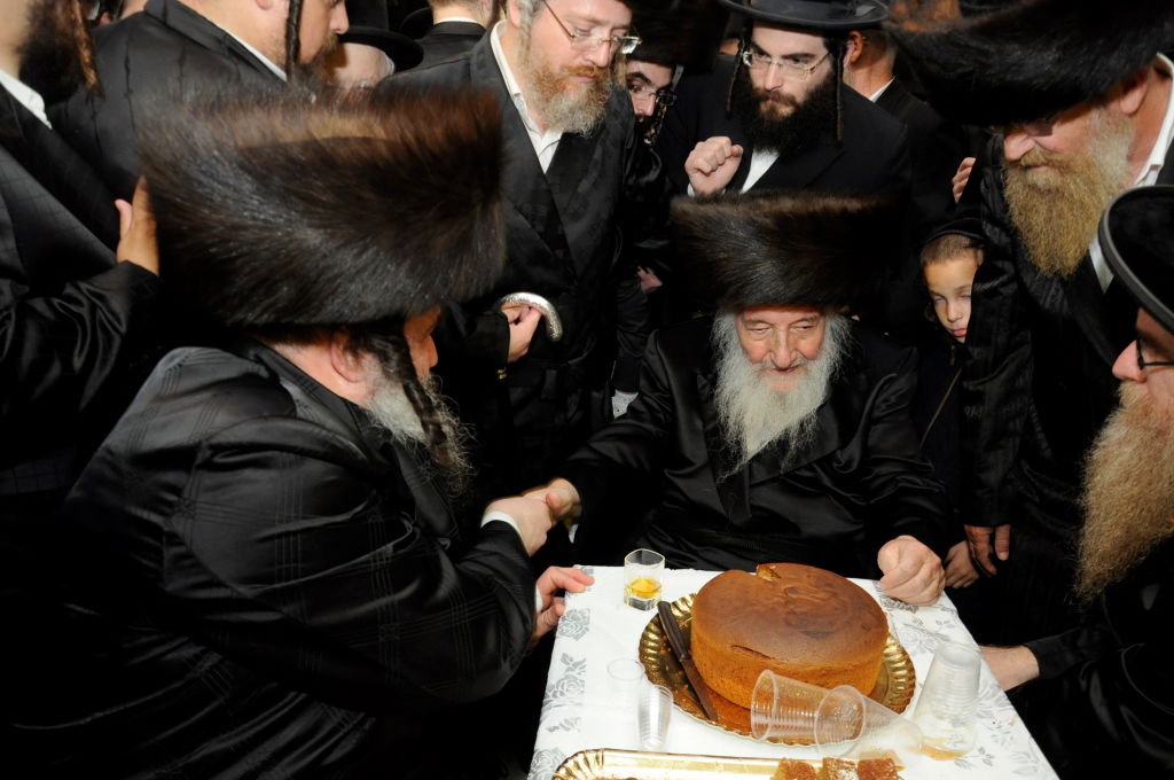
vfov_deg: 47.8
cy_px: 390
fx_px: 879
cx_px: 587
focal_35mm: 27
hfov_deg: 67.4
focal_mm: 18
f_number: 5
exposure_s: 1/50
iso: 800
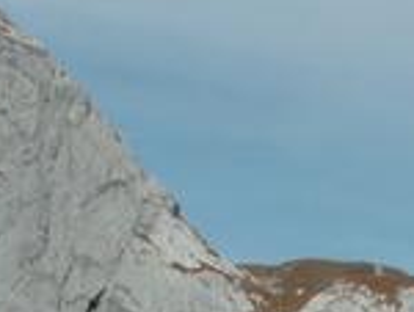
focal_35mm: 149
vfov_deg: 9.5
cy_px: 566
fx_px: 1785
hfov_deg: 13.2
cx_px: 320
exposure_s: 1/640
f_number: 5
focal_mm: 5.86
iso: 50
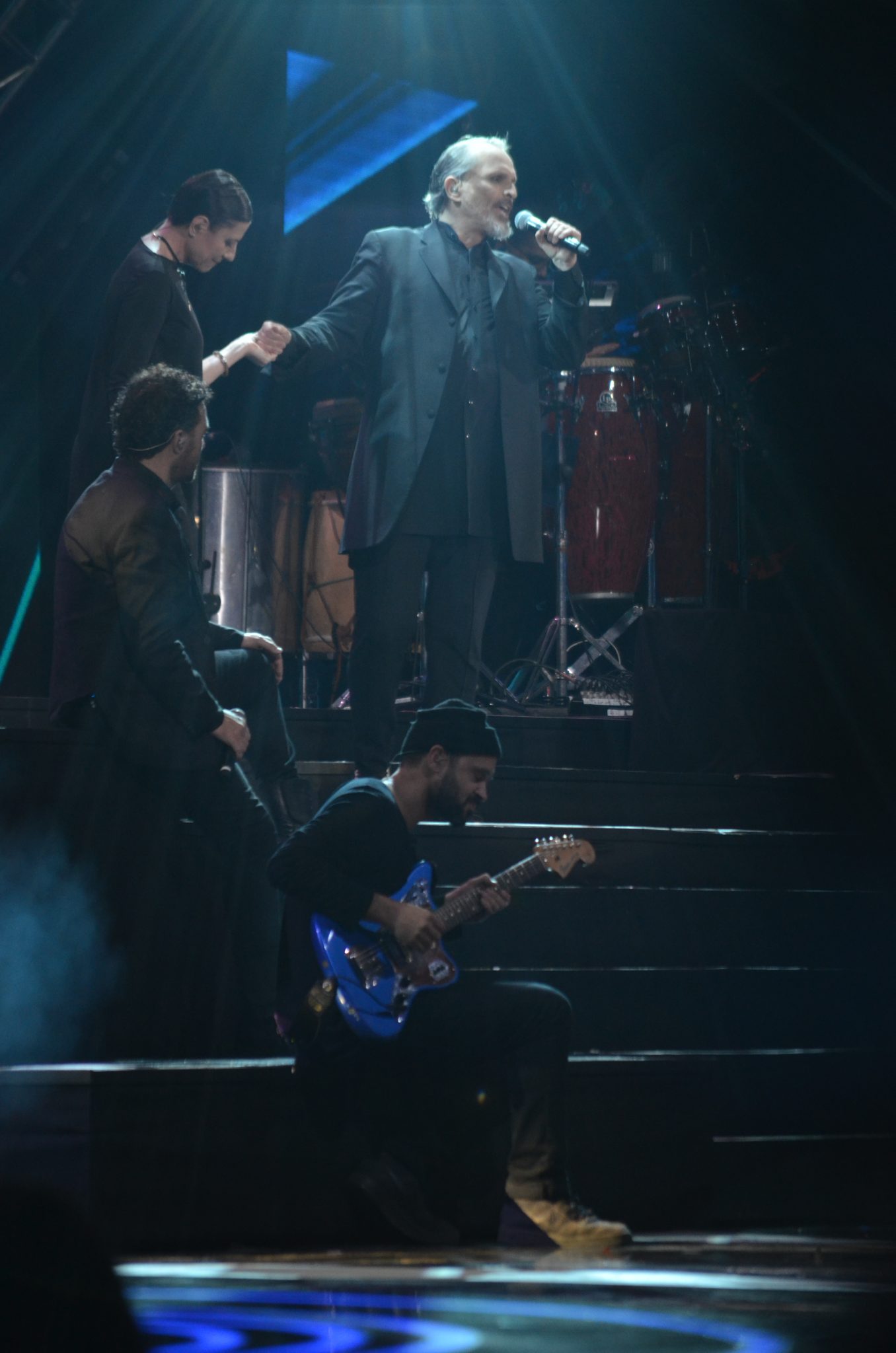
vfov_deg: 7.9
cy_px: 676
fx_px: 9846
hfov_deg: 5.2
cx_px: 448
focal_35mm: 262
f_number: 5.3
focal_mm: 175
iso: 1000
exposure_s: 1/160
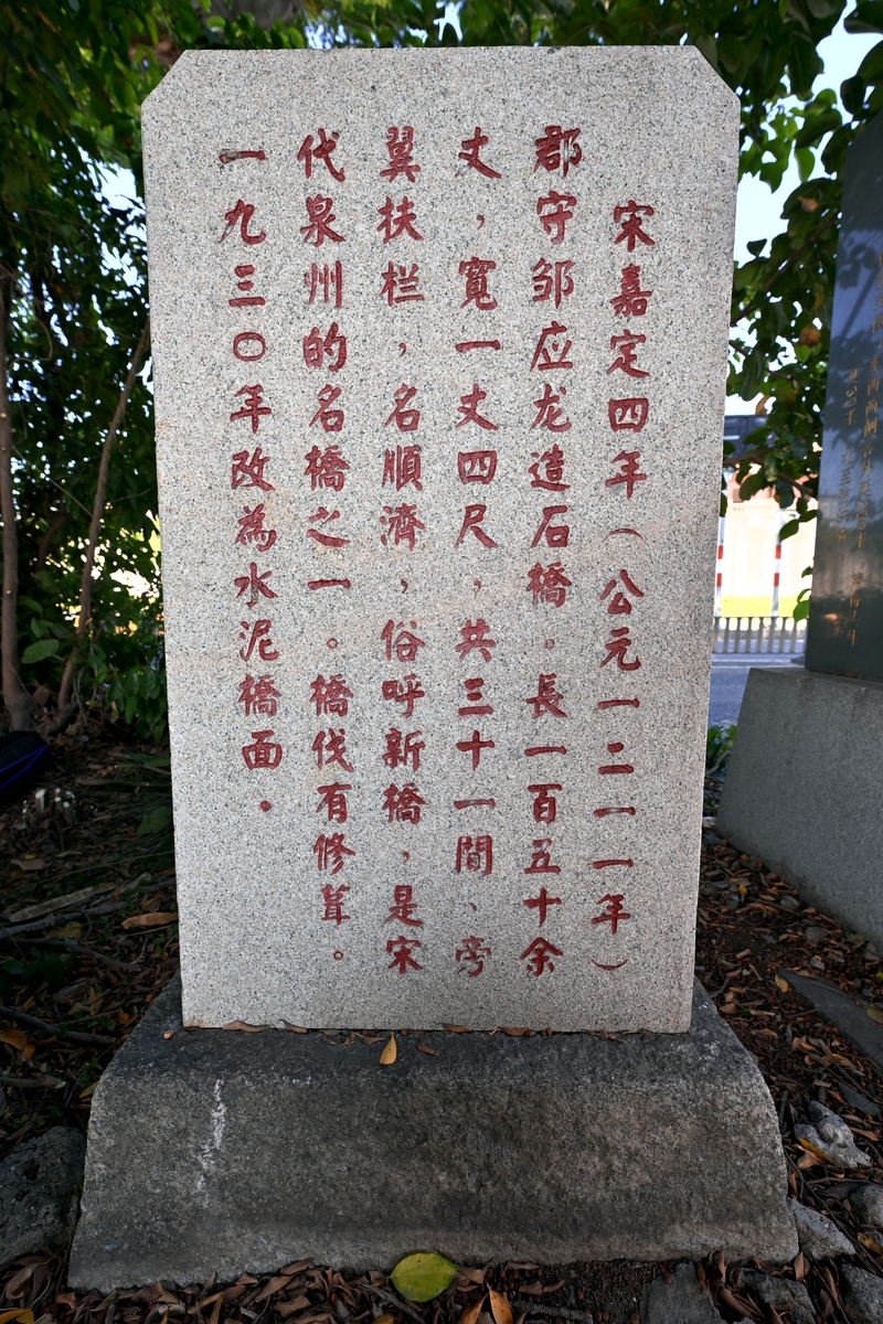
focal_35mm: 14
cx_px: 442
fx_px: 515
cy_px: 662
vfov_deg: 104.3
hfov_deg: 81.2
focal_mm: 14
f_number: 5.6
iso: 200
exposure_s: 1/160
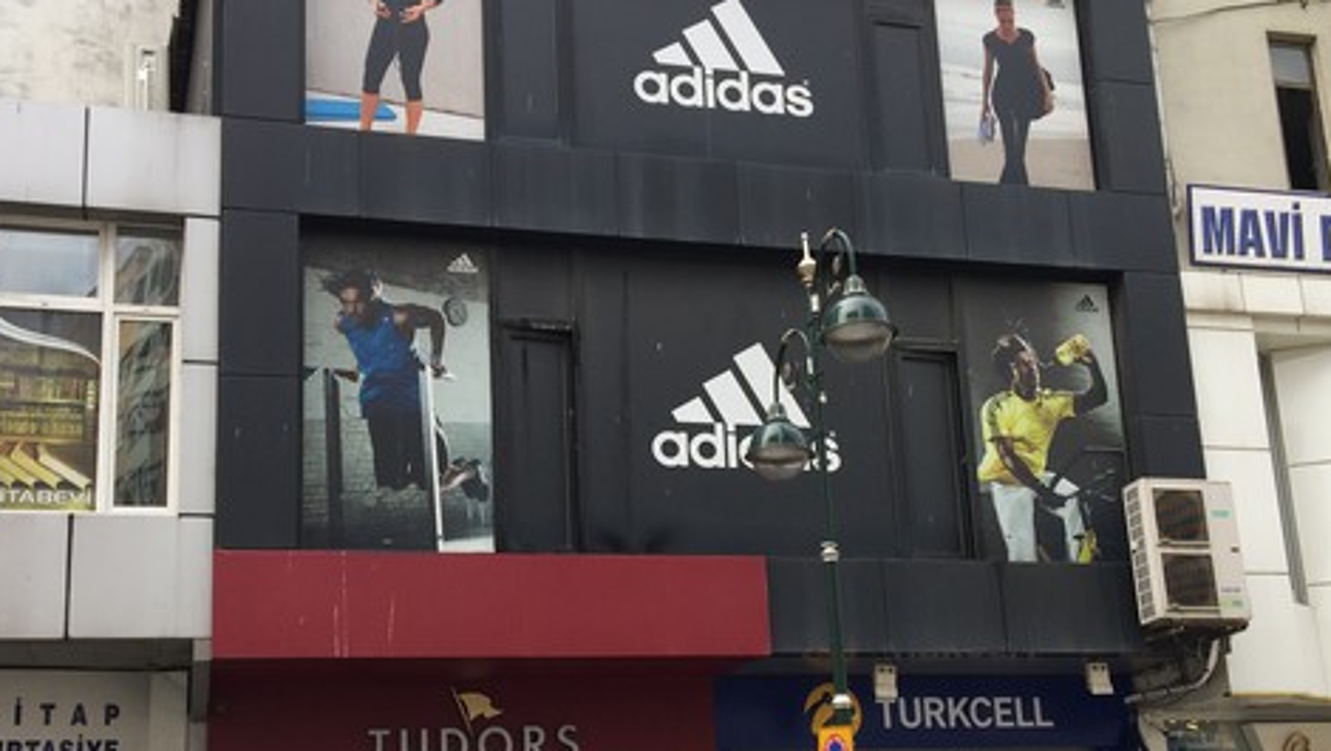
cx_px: 640
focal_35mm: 45
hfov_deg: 45.4
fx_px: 1589
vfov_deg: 26.3
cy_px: 530
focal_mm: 4.15
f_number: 2.2
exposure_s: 1/471
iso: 32
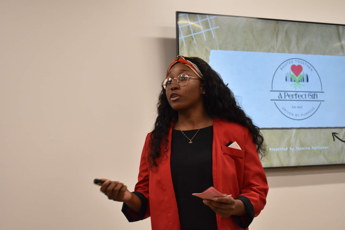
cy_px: 115
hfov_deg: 35.1
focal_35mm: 57
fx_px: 546
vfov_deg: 23.8
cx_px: 172
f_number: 4.8
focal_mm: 38
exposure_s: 1/200
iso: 2000
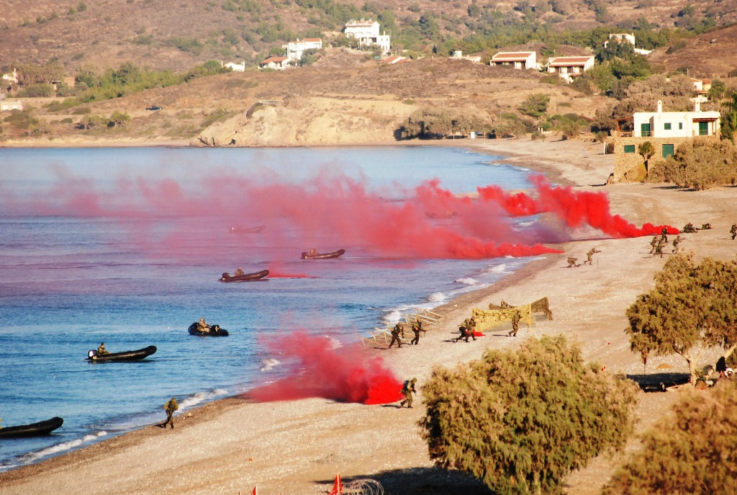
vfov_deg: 4.2
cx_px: 368
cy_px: 248
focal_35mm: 330
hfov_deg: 6.2
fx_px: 6769
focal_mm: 220
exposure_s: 1/3200
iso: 1000
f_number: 7.1
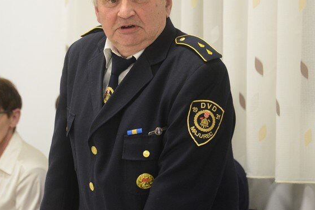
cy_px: 55
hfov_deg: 10.2
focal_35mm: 202
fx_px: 1767
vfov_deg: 6.8
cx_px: 129
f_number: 5.6
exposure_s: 1/125
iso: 4000
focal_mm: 135
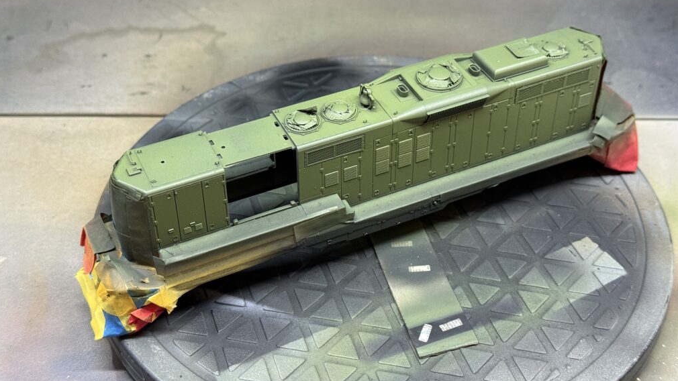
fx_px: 953
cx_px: 341
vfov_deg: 22.6
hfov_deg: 39.2
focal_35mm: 53
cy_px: 146
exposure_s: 1/60
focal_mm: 6.76
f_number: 1.78
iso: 160
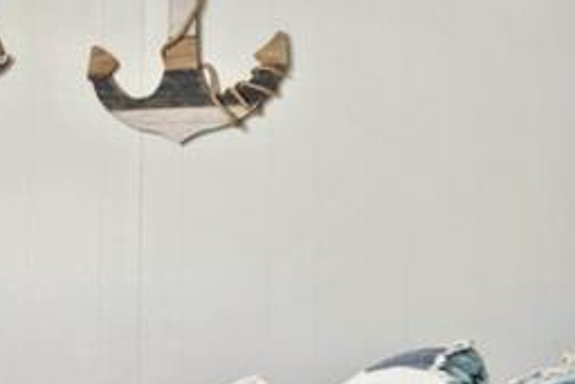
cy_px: 225
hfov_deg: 20.0
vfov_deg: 22.6
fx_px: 959
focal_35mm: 60
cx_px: -535
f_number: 2.8
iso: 400
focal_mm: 15
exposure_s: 1/30
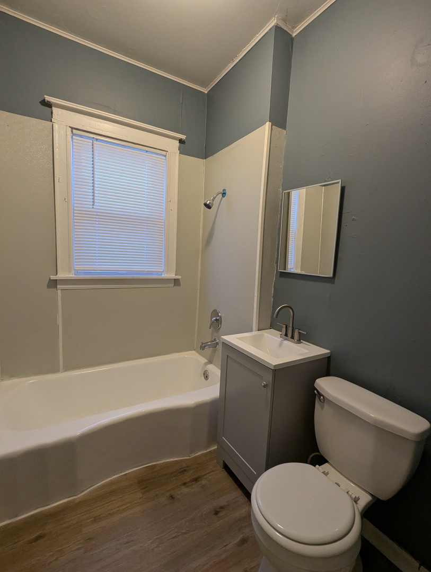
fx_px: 265
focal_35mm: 16
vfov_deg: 94.4
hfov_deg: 78.2
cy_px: 286
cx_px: 216
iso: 205
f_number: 2.2
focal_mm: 2.35
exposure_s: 1/24
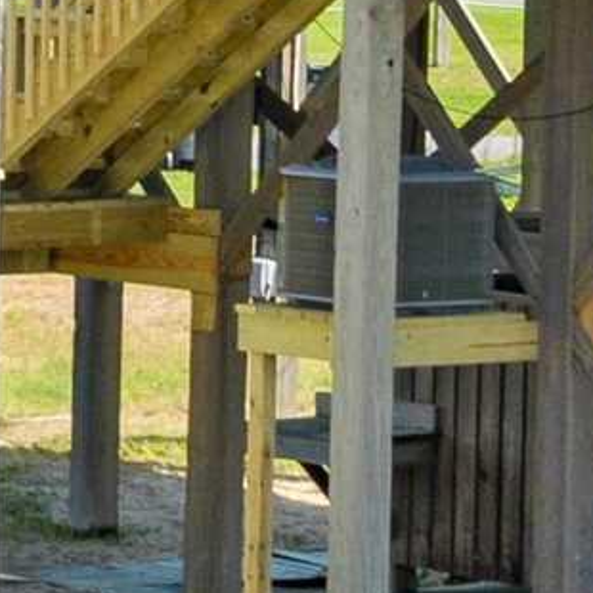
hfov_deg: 4.1
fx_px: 7830
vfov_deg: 4.3
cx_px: -1551
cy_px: -124
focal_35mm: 404
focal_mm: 32
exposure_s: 1/250
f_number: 8
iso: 200
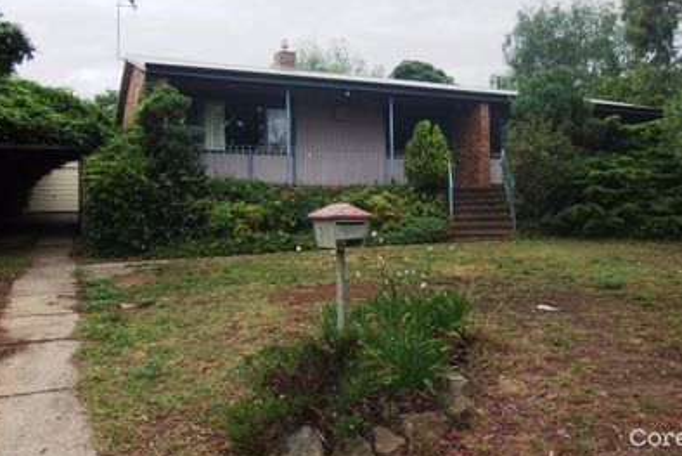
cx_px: 369
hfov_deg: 60.2
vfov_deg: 42.3
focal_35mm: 31
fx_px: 587
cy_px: 195
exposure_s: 1/250
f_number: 2.5
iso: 100
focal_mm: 4.7
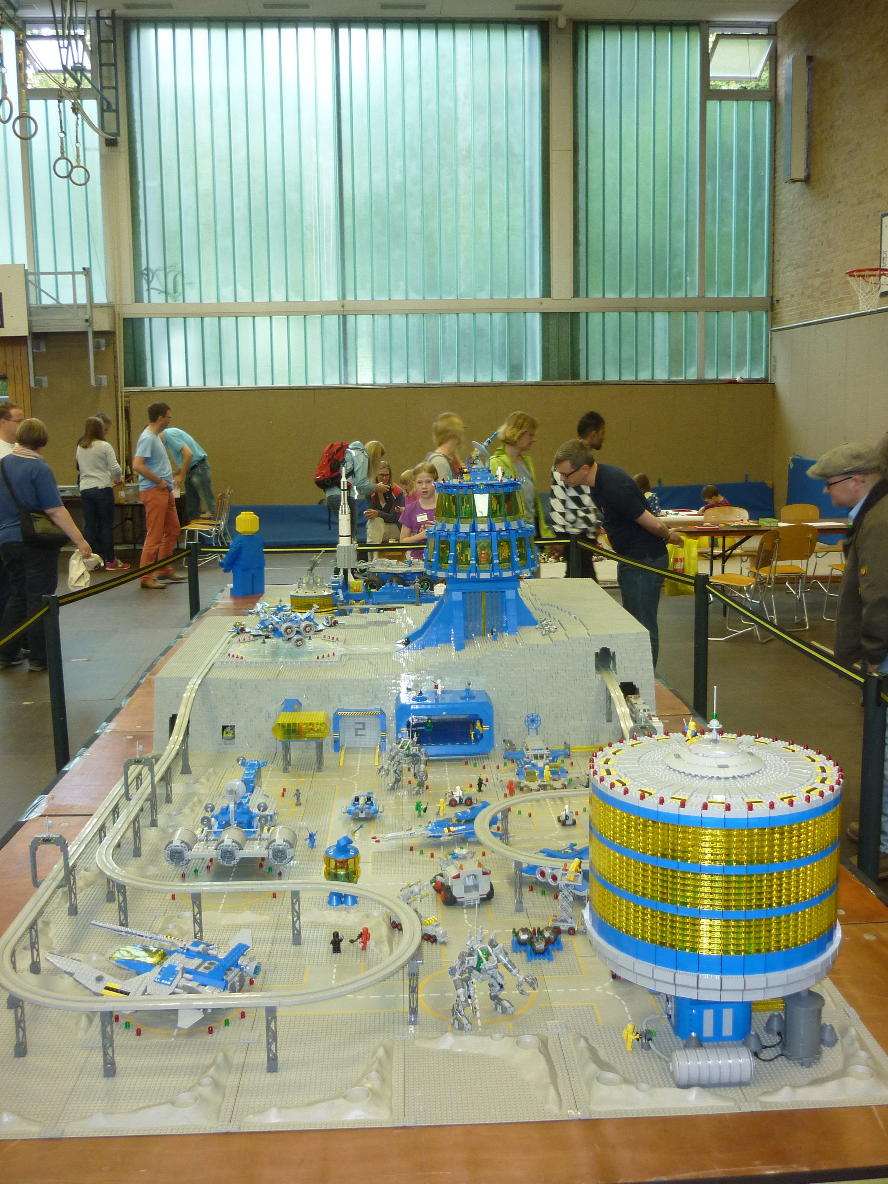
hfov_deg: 42.9
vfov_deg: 55.4
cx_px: 444
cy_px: 592
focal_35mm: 33
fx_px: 1129
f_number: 2.8
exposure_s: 1/30
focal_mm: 5.5
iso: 160
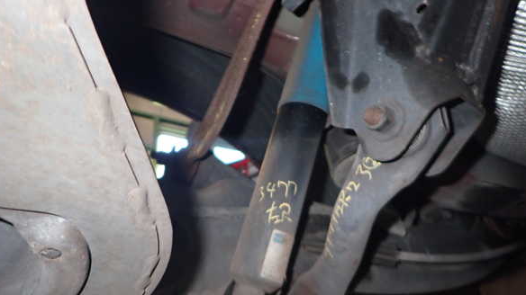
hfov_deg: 67.9
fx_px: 390
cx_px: 261
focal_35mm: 28
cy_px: 166
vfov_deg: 41.4
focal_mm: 4.5
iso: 500
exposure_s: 1/30
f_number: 5.6
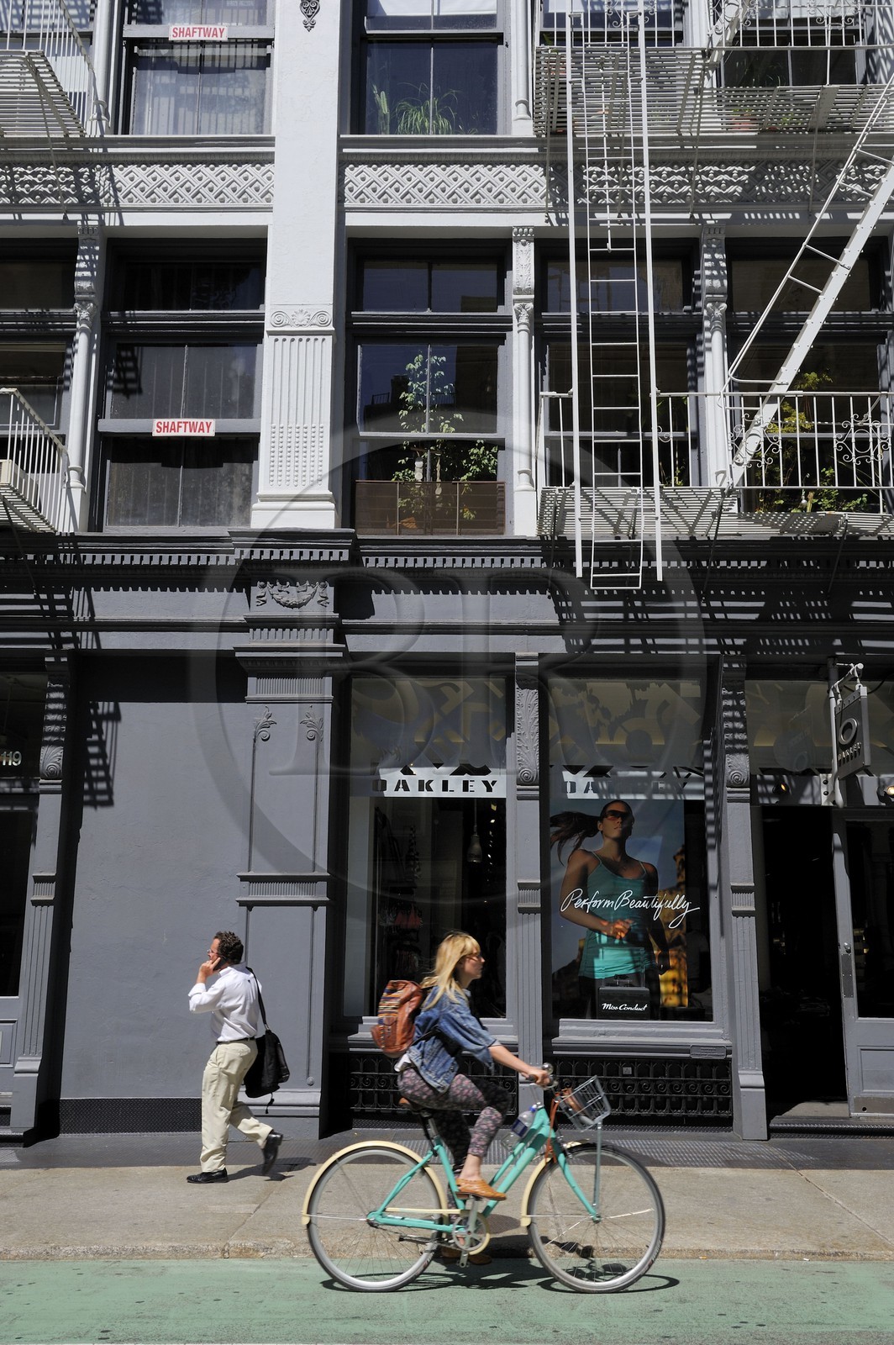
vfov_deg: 54.5
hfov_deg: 37.8
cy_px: 672
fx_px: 1306
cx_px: 447
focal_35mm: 35
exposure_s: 1/200
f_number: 14
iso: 200
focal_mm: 35
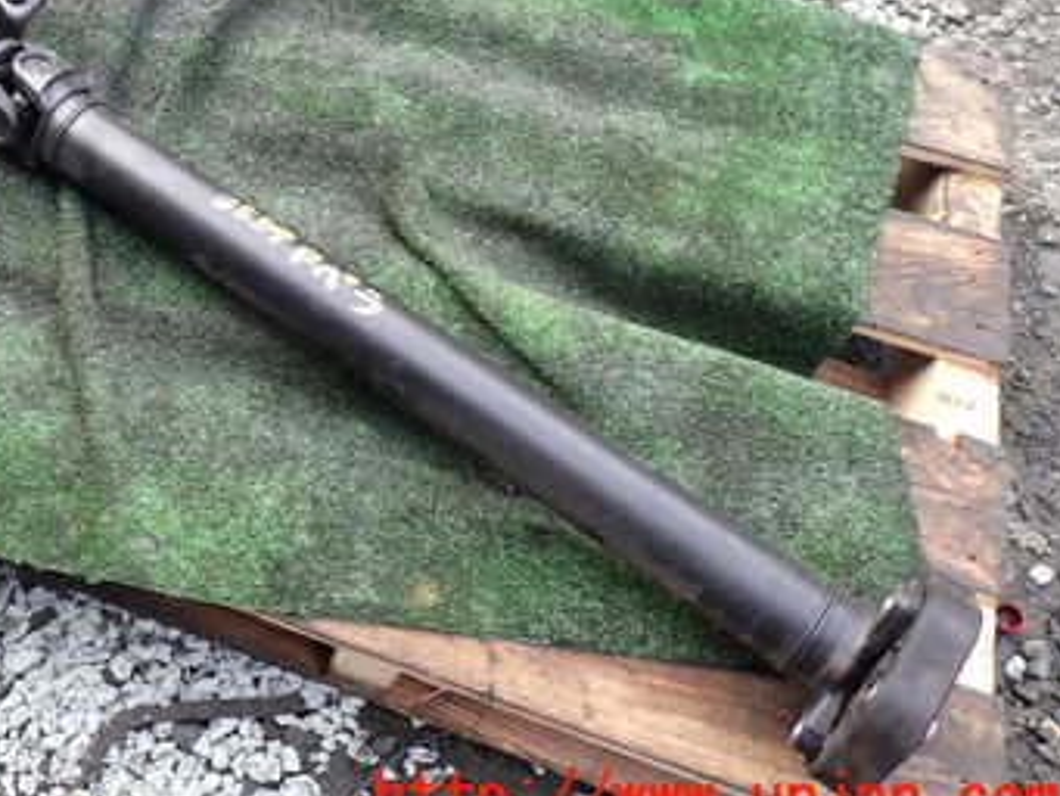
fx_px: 1348
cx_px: 143
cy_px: 140
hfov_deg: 40.3
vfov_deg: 31.9
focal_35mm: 44
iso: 100
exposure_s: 1/125
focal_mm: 4.5
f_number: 2.8
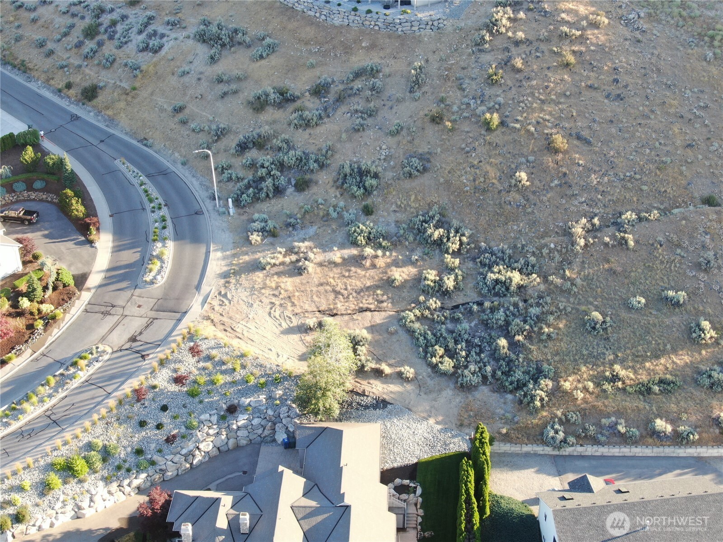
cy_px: 271
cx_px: 362
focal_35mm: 48
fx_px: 1003
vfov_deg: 30.3
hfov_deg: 39.7
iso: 100
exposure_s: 1/60
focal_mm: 8.6
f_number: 3.8
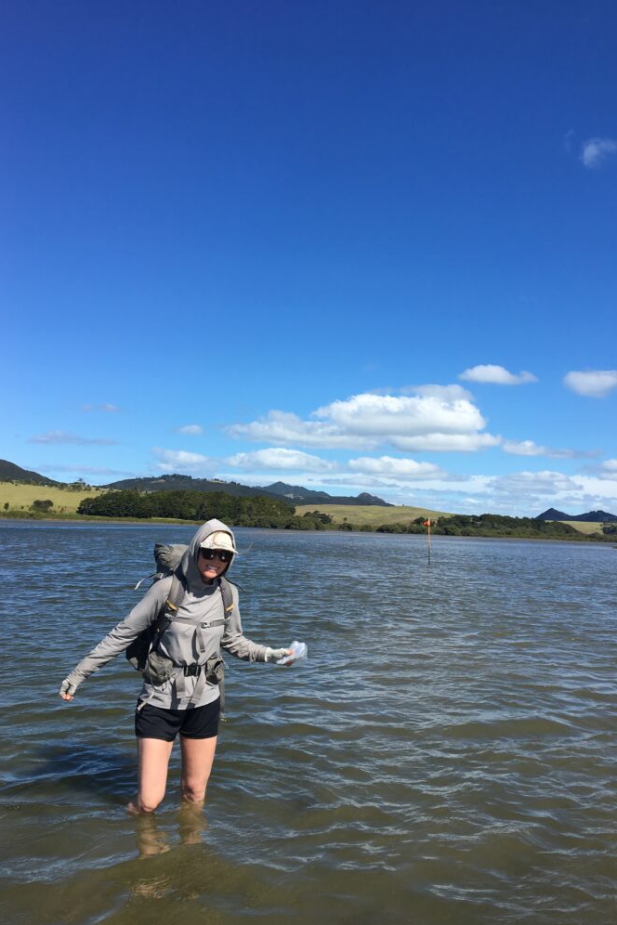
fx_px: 797
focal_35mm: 31
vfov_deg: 60.3
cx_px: 329
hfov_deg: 42.3
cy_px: 475
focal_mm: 4.15
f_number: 2.2
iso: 25
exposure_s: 1/2024
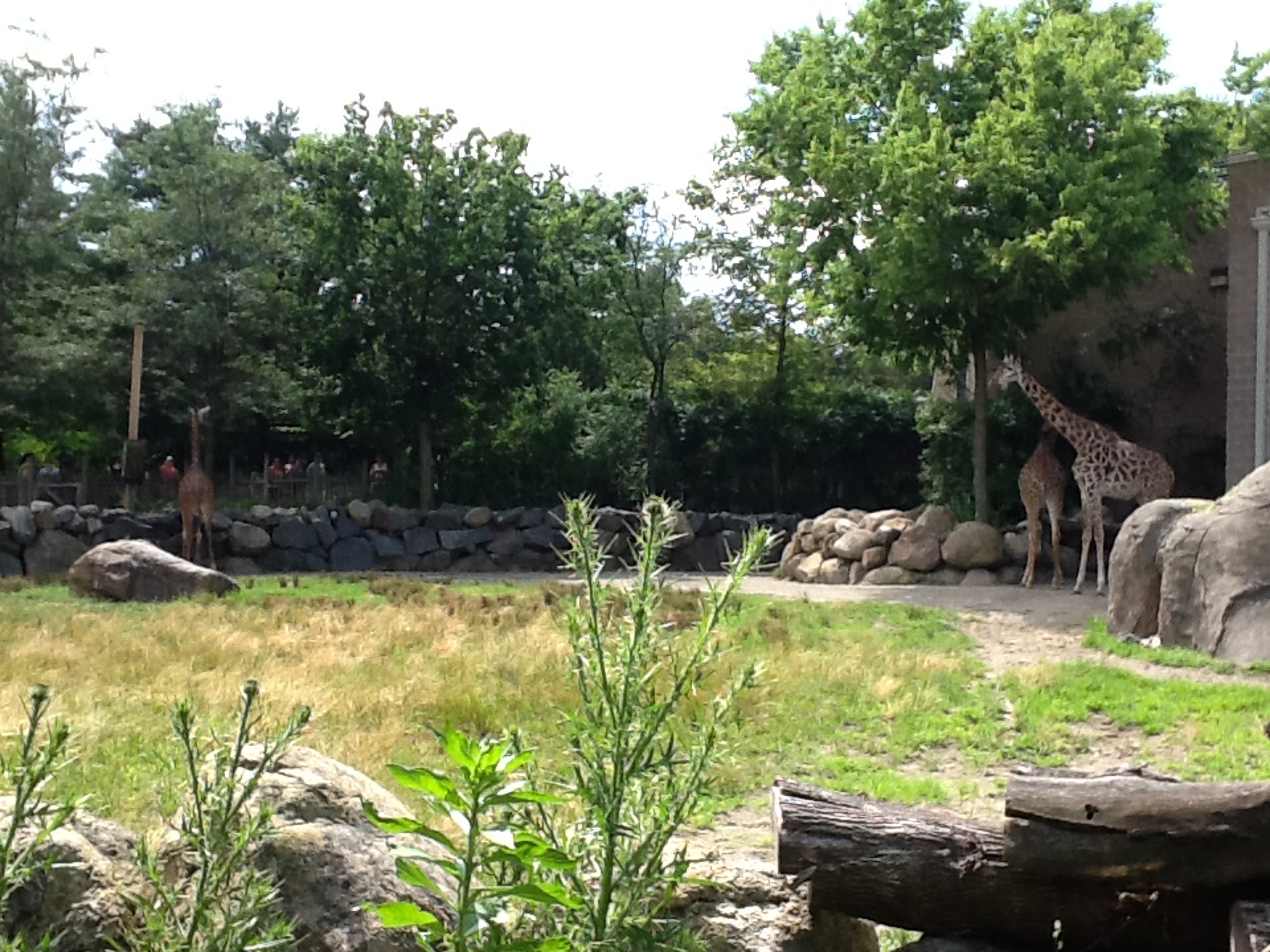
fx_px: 1174
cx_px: 635
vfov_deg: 44.2
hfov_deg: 56.8
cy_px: 476
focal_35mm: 32
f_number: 2.4
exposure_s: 1/535
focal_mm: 2.03
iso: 64
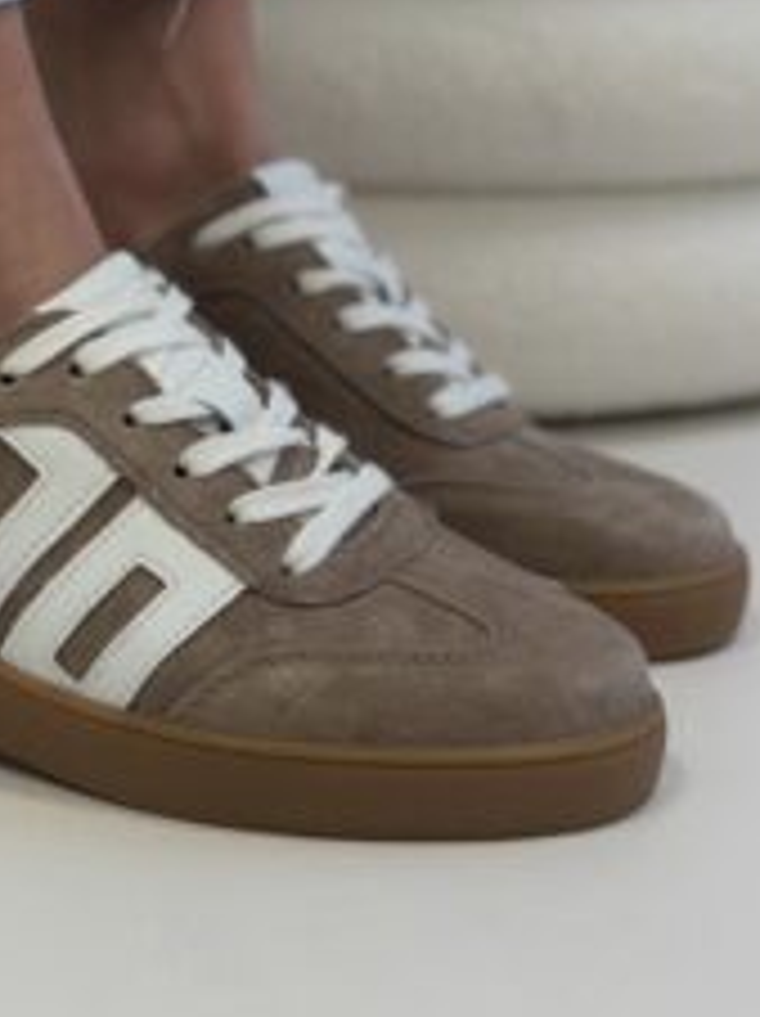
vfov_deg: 22.7
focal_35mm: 85
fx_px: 2493
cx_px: 189
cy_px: 194
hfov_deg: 17.2
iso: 100
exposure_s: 1/100
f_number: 1.78
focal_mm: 6.86
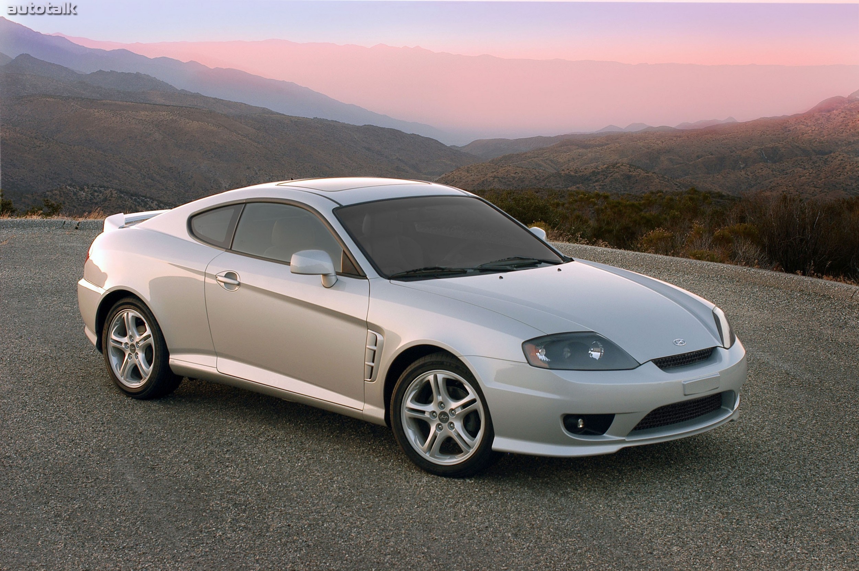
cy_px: 286
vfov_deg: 18.9
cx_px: 430
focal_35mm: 72
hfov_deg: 28.1
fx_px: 1717
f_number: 8
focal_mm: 48
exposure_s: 1/20
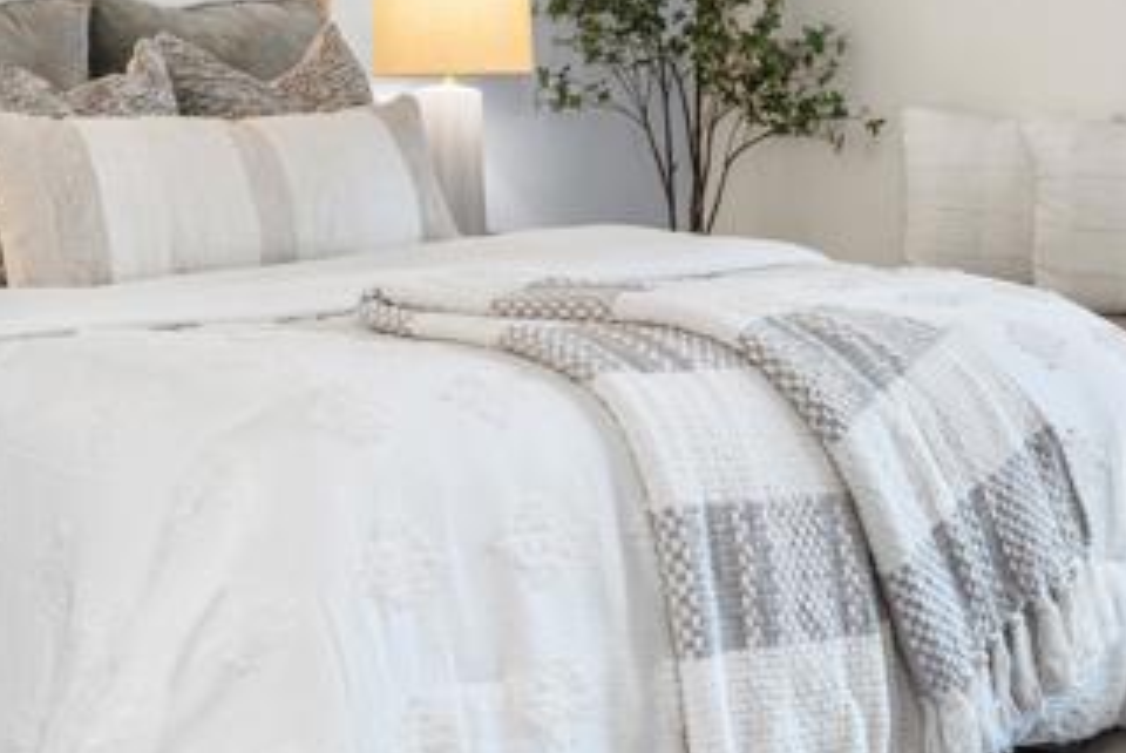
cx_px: 260
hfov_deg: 28.3
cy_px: 111
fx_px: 2191
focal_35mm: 70
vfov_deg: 19.2
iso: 200
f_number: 4
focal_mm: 35
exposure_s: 1/3
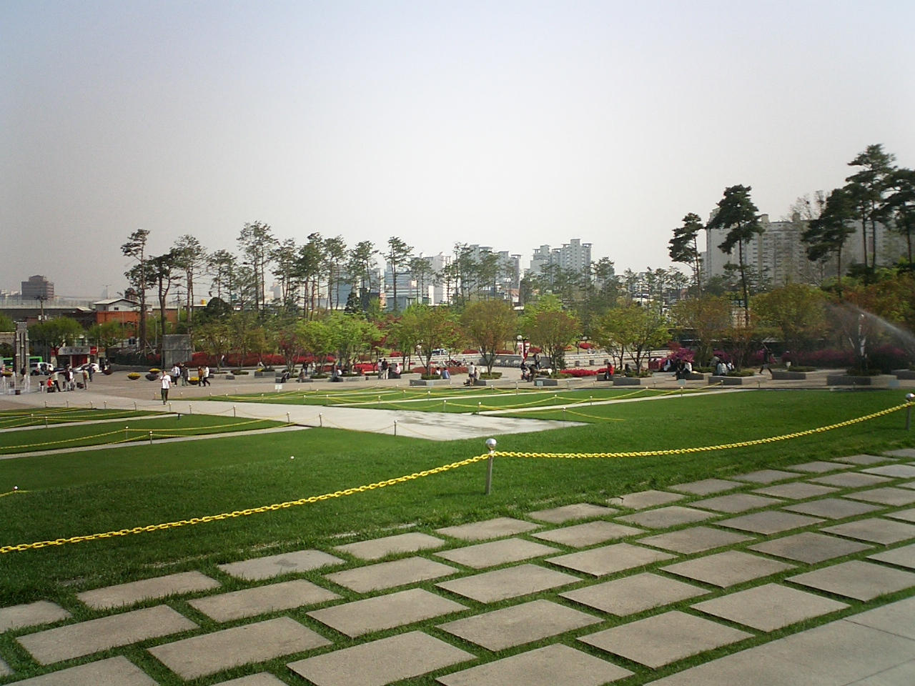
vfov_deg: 38.7
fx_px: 978
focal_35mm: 37
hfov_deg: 50.1
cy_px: 343
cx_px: 458
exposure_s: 1/1000
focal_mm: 5.6
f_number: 3.5
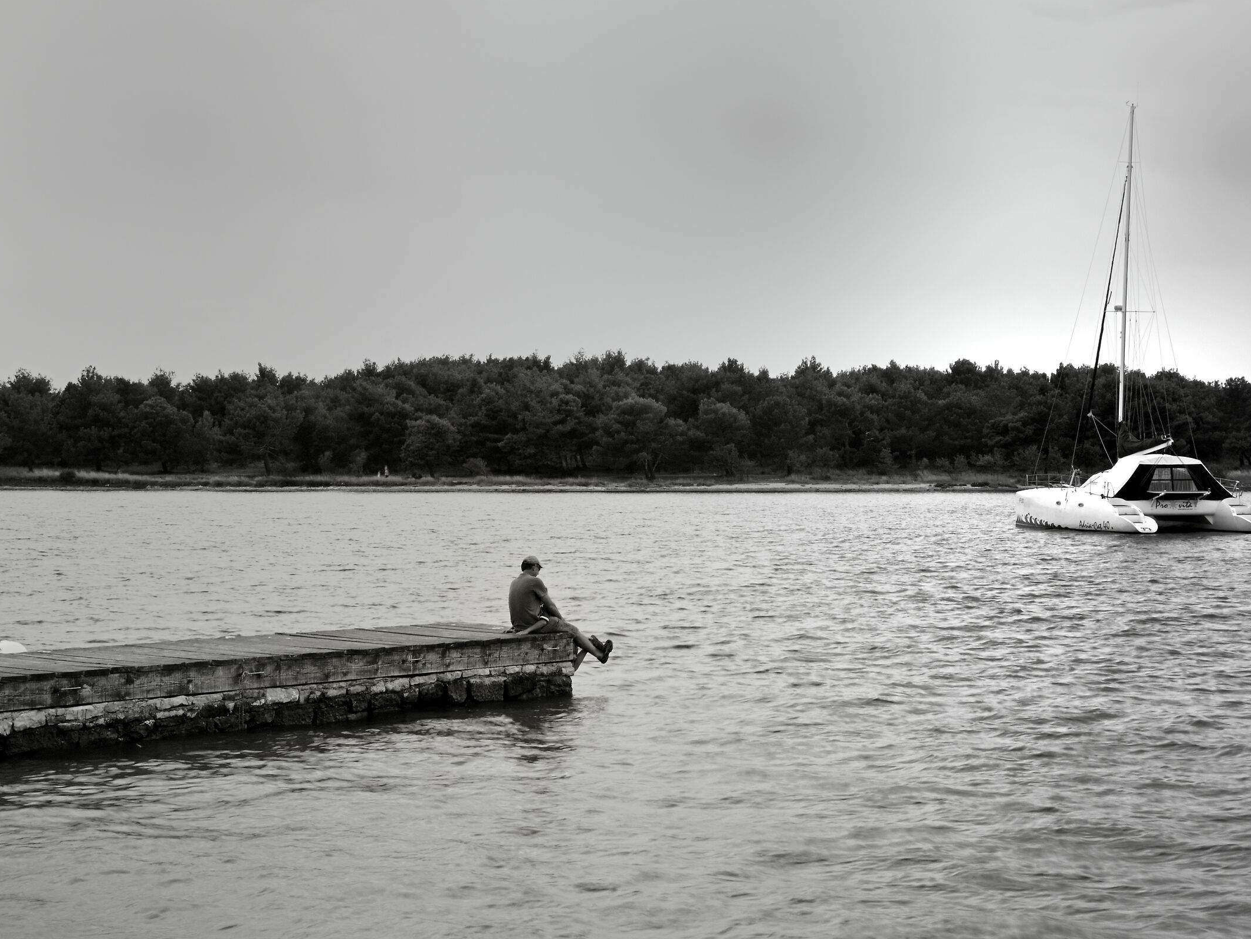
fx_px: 2241
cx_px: 664
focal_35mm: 62
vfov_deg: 23.7
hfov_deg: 31.2
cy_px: 468
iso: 100
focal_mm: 38
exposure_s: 1/5
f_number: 29
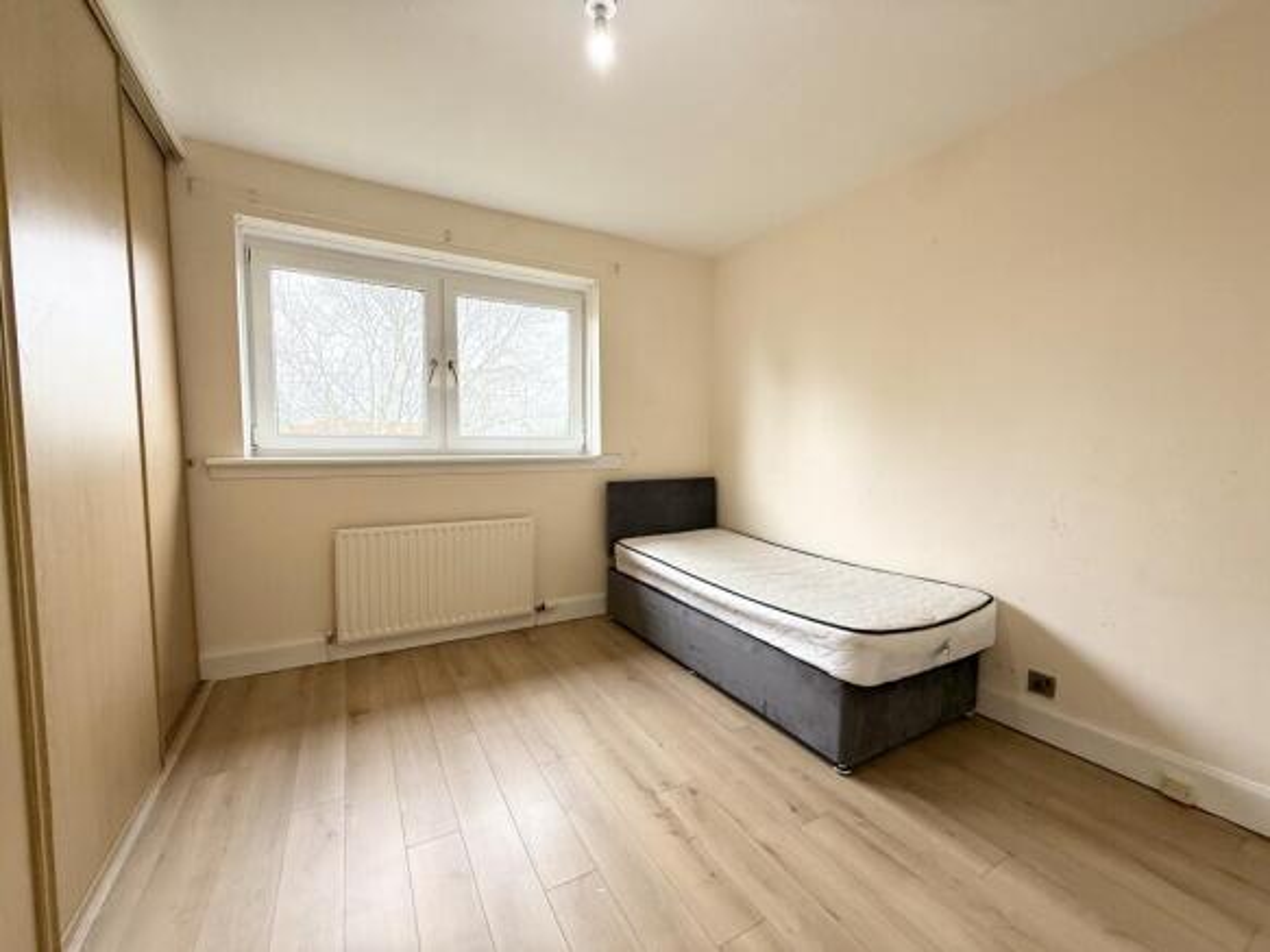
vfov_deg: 85.7
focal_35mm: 14
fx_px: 514
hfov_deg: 102.1
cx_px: 635
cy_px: 476
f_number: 2.2
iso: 160
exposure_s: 1/99
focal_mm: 2.22
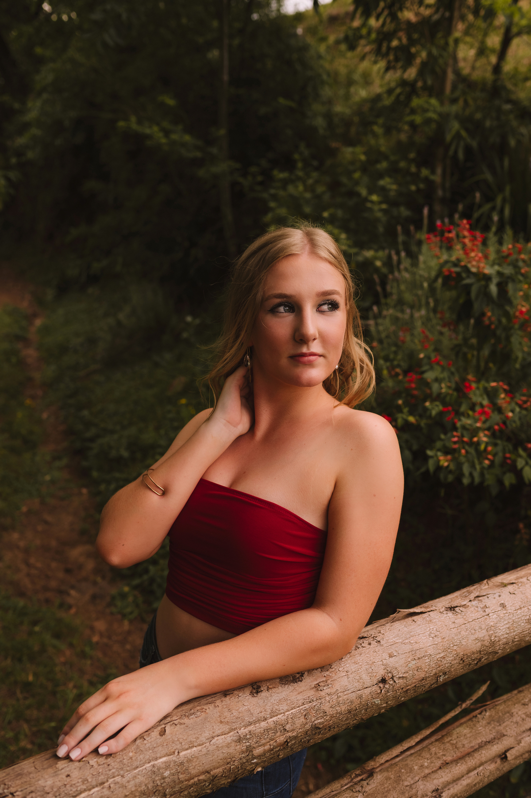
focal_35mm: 35
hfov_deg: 37.8
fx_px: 776
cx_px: 266
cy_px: 399
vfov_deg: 54.5
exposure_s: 1/200
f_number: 3.5
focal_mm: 35
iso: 250
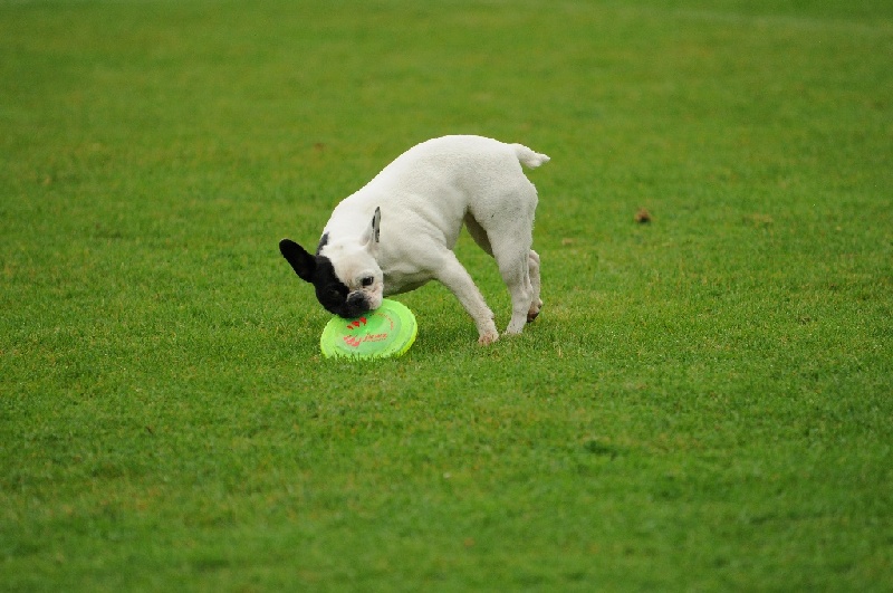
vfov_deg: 4.6
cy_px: 296
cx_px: 446
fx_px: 7431
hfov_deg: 6.9
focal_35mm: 300
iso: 400
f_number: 2.8
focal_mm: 200
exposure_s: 1/800
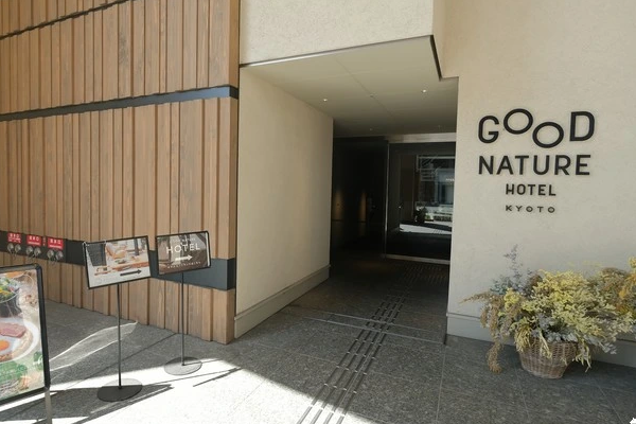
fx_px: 353
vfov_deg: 61.9
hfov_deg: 83.7
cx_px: 285
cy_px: 204
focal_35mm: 20
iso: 640
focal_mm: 10
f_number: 4
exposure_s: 1/500
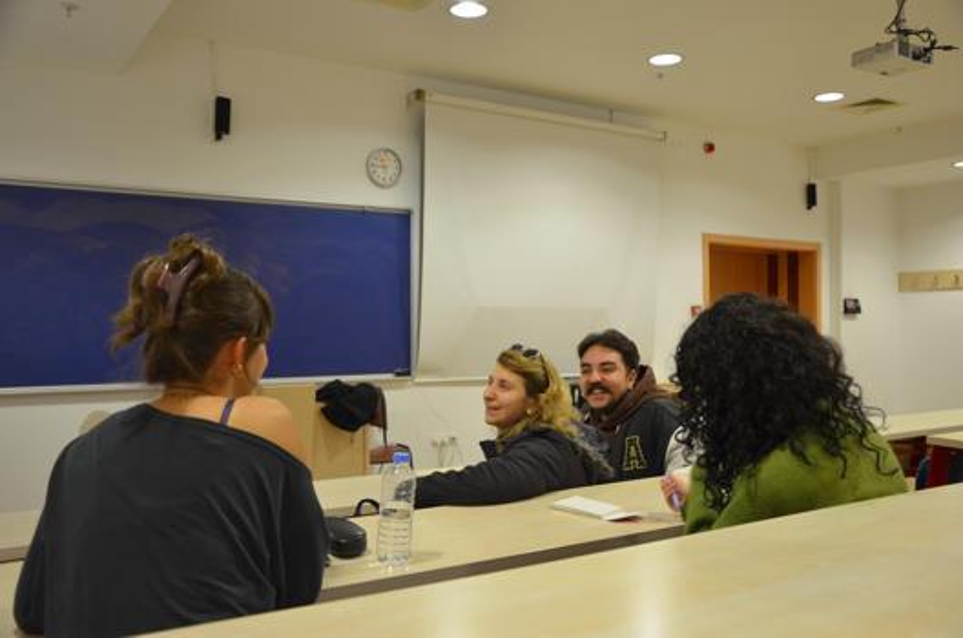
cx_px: 482
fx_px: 841
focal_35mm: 32
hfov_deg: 59.6
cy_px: 319
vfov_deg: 41.6
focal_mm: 21
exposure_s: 1/50
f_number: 3.8
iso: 800
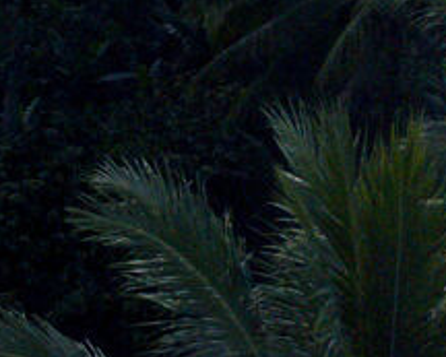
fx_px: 1624
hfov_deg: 12.8
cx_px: -558
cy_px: -431
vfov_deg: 11.0
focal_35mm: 123
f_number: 2.2
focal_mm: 4.7
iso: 400
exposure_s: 1/13
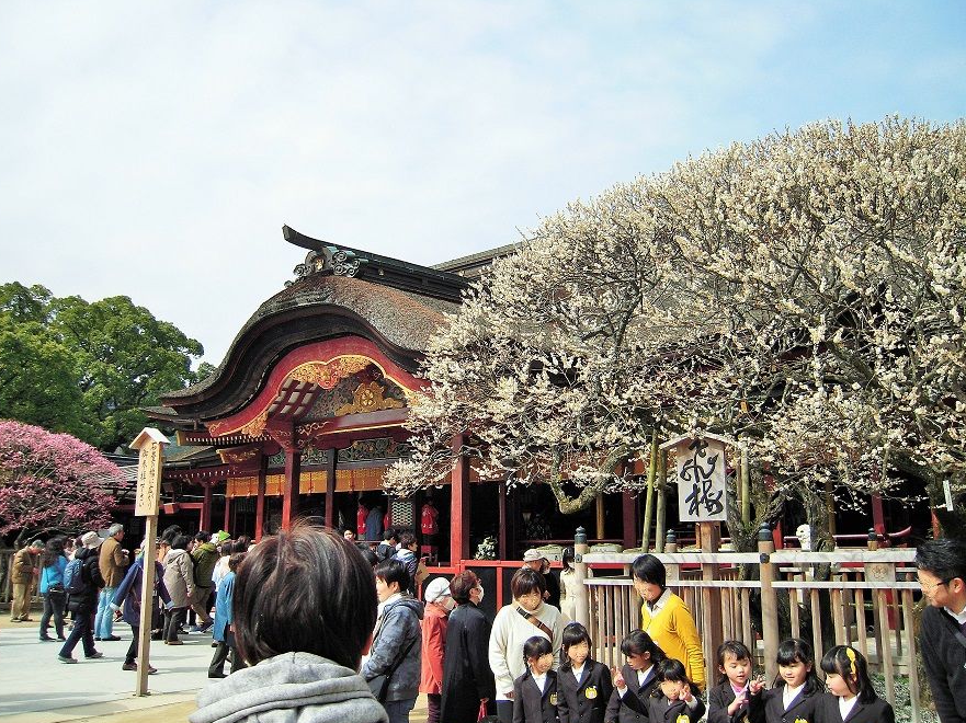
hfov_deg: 61.7
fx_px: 809
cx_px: 484
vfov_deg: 48.2
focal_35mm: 29
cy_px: 371
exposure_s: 1/400
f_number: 5.4
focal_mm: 5
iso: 100
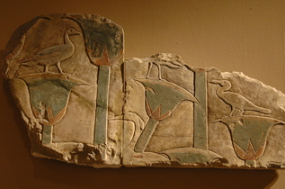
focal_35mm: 100
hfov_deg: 20.4
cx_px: 159
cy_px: 94
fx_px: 790
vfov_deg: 13.6
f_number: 4.8
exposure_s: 1/20
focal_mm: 48
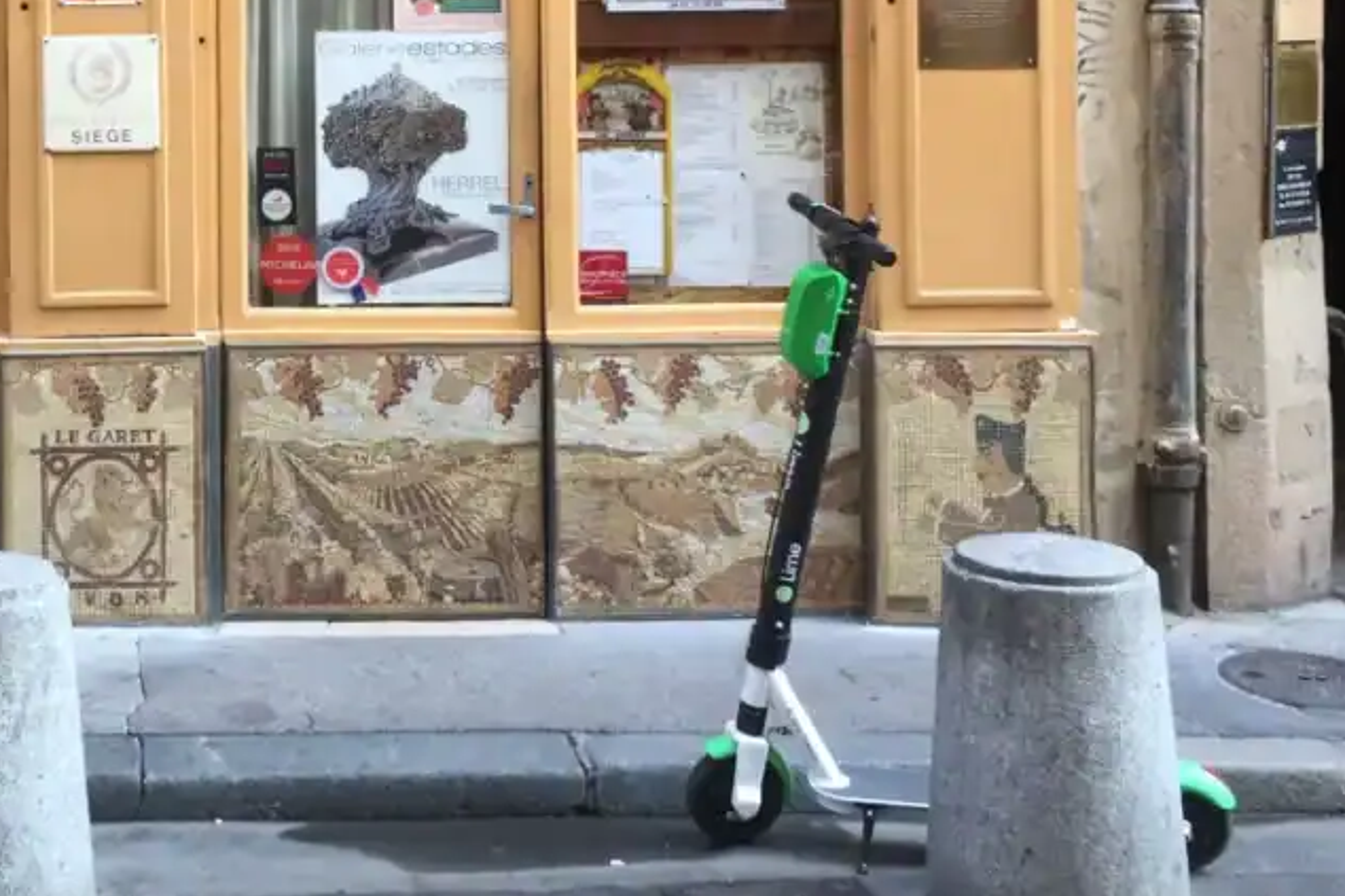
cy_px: 44
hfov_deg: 33.8
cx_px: 231
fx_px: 2129
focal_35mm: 57
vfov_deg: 23.0
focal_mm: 4.15
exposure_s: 1/50
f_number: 2.2
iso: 32
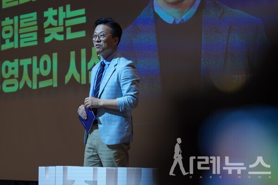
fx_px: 811
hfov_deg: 19.5
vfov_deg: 13.0
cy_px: 92
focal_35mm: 105
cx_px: 139
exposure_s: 1/125
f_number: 3.2
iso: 800
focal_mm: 70
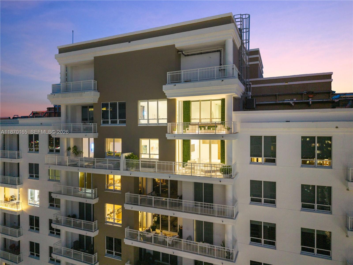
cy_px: 132
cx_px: 176
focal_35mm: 24
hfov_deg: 71.6
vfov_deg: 56.8
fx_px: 245
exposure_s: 1/8
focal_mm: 8.67
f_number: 1.8
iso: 1180
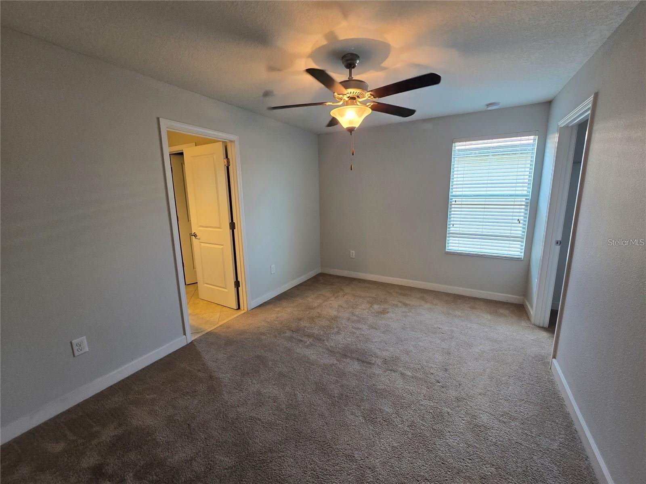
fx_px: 243
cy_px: 242
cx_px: 323
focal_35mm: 13
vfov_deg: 89.9
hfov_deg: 106.2
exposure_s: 1/60
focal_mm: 2.2
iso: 80
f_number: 2.2
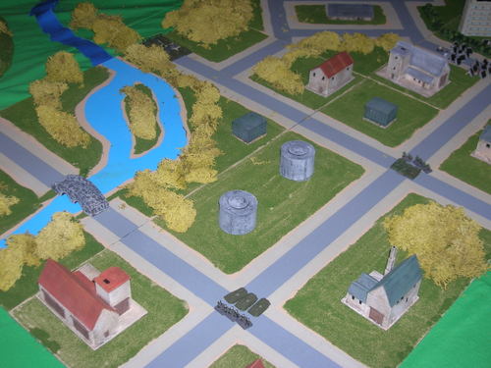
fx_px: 652
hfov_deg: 41.2
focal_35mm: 46
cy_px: 184
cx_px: 246
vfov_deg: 31.5
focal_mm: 7.7
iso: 50
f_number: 3.2
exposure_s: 1/60.1
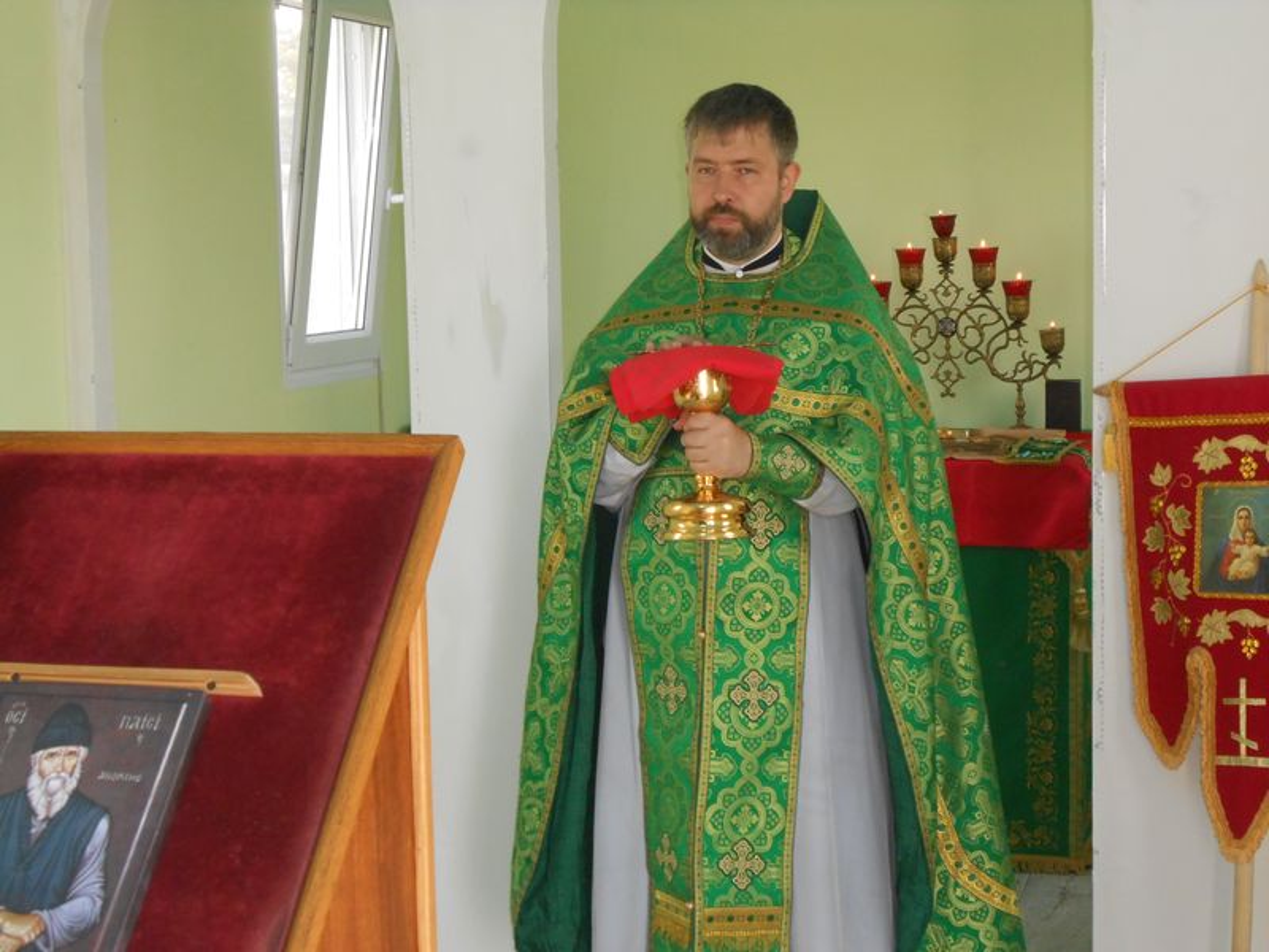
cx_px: 634
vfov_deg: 23.3
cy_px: 476
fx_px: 2310
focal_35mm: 63
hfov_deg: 30.7
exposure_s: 1/60
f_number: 5.6
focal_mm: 11.3
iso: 320
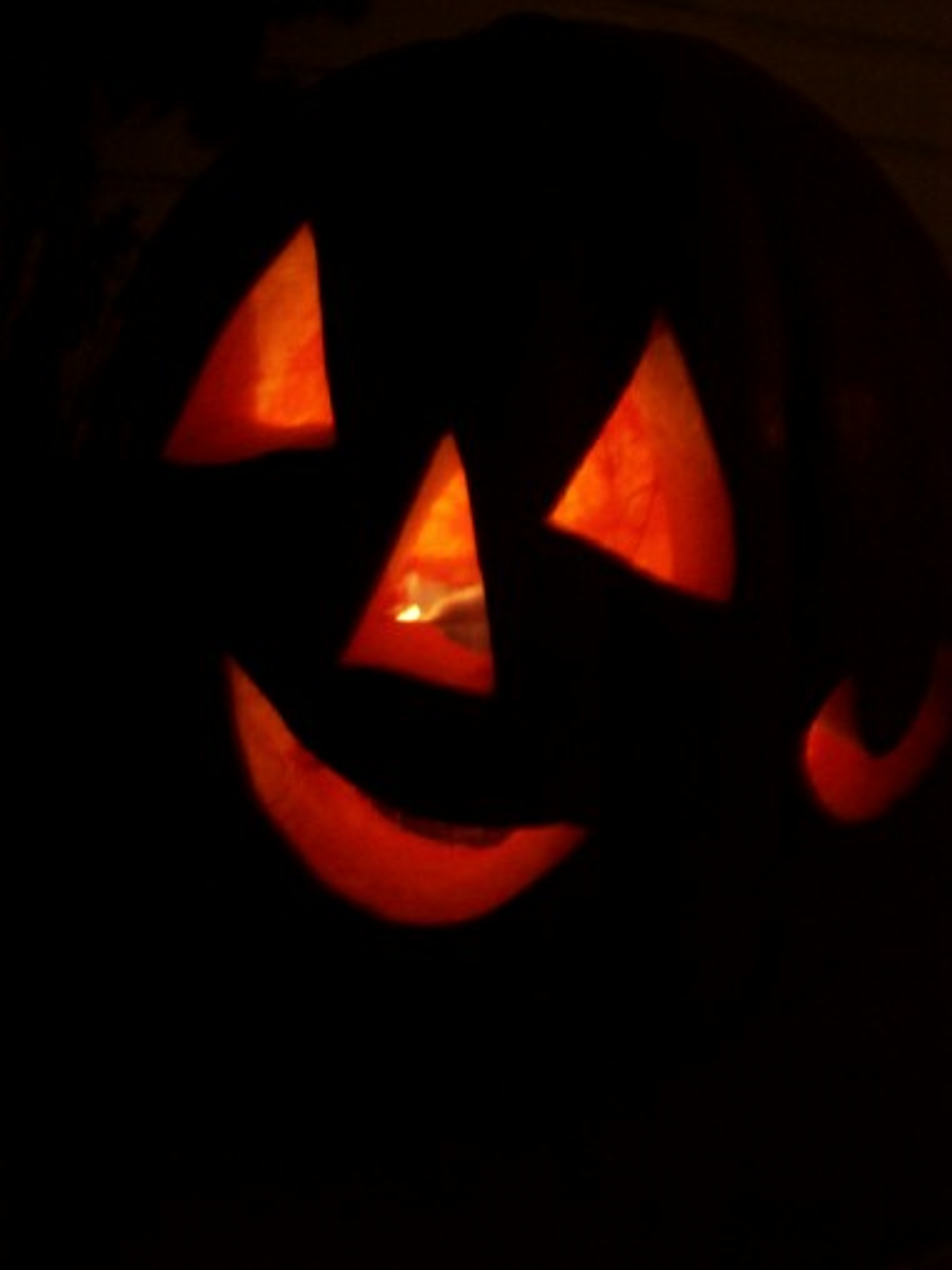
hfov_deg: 38.7
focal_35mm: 37
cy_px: 635
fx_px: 1357
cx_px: 476
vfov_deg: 50.1
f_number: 2.8
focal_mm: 5.6
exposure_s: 1/8
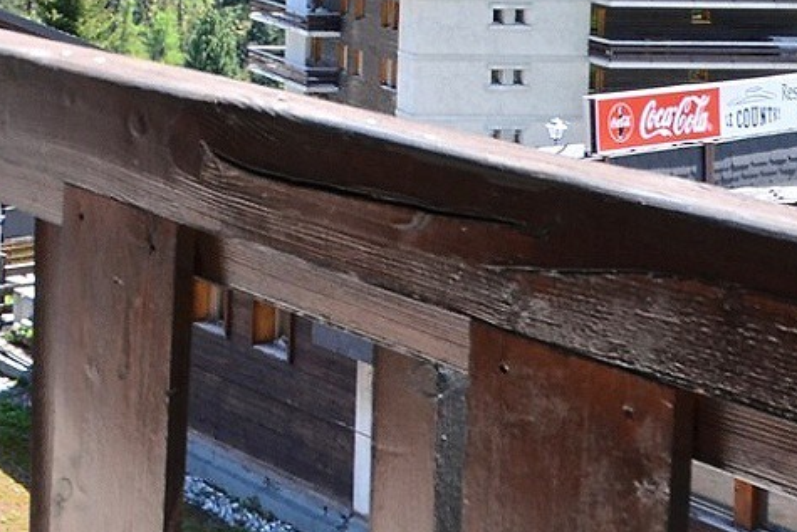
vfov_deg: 17.7
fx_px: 1576
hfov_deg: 22.8
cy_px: -202
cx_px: -414
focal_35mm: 71
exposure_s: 1/2
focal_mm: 11
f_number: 9
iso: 400
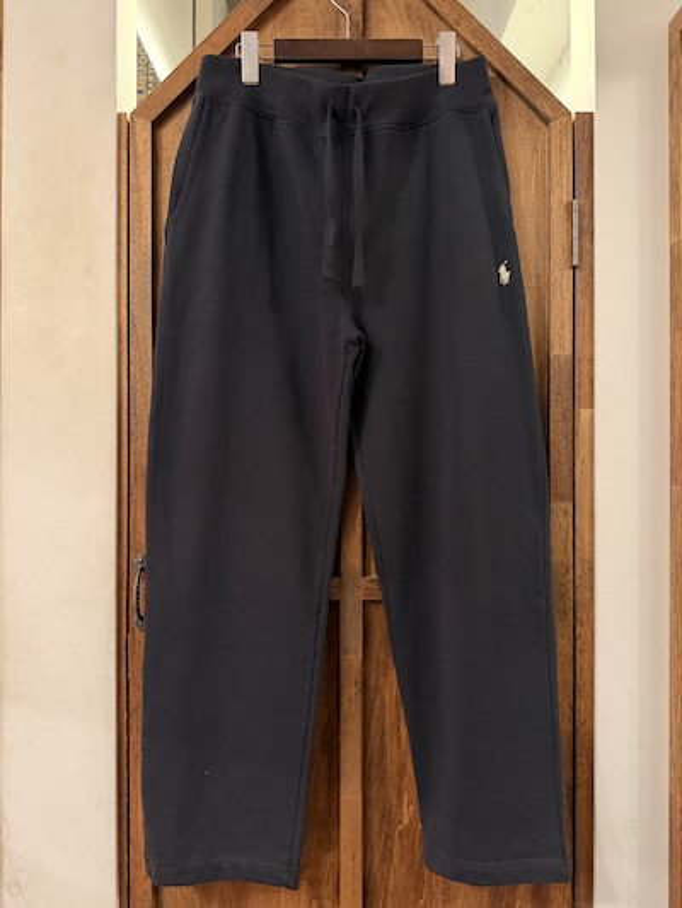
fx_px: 630
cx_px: 341
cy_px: 454
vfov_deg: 71.6
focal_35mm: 24
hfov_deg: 56.8
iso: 1000
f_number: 1.78
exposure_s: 1/30
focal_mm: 6.76
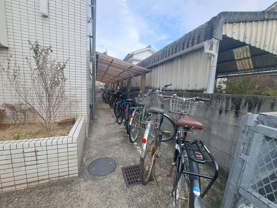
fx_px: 104
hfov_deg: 106.2
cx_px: 138
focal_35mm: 13
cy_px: 104
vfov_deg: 89.9
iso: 50
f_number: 2.2
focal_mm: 1.74
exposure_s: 1/588
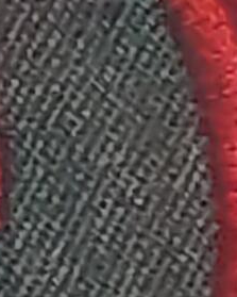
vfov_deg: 3.0
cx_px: -284
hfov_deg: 2.3
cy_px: 166
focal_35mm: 656
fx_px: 5755
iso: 800
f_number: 1.95
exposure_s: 1/33
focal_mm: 5.52
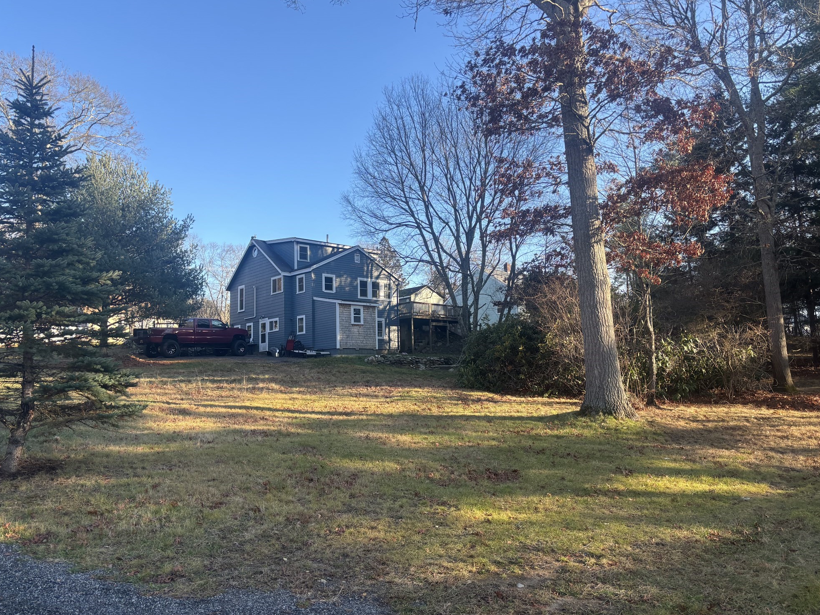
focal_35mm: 27
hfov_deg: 65.3
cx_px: 420
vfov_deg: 51.4
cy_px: 309
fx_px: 640
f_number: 1.6
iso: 50
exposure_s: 1/805
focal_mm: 5.96
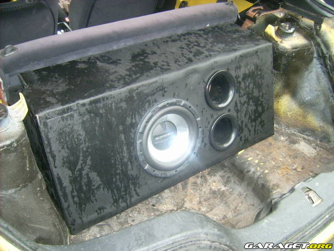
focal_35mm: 35
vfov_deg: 40.7
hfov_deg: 52.6
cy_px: 126
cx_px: 167
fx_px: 338
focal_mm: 5.95
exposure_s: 1/60
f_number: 2.8
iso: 100
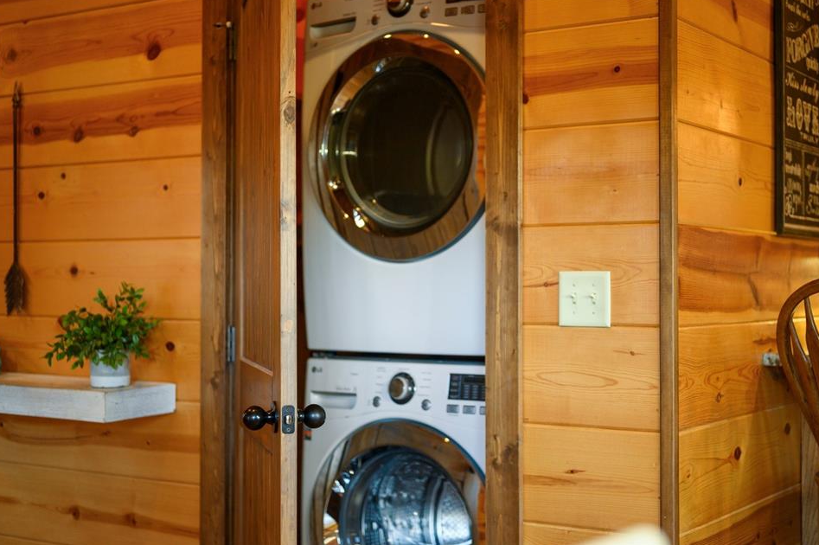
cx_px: 419
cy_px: 254
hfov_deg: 36.9
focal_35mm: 54
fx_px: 1228
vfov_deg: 25.0
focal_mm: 50
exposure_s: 1/125
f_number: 1.8
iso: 320
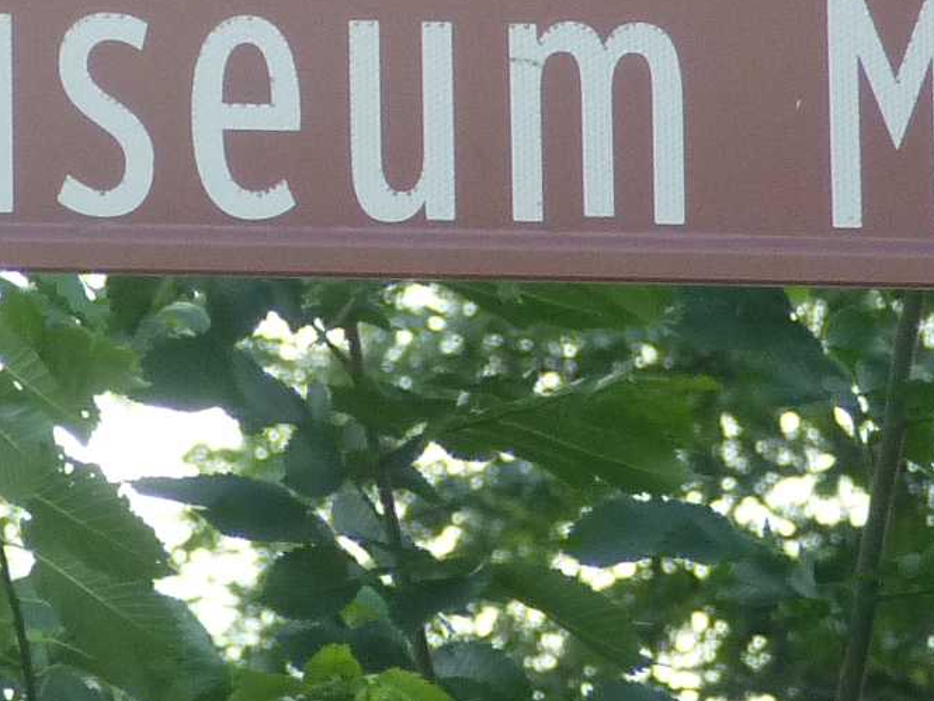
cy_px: -44
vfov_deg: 1.0
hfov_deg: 1.3
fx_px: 41559
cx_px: 379
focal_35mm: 1540
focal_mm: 68.8
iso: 250
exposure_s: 1/125
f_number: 5.9
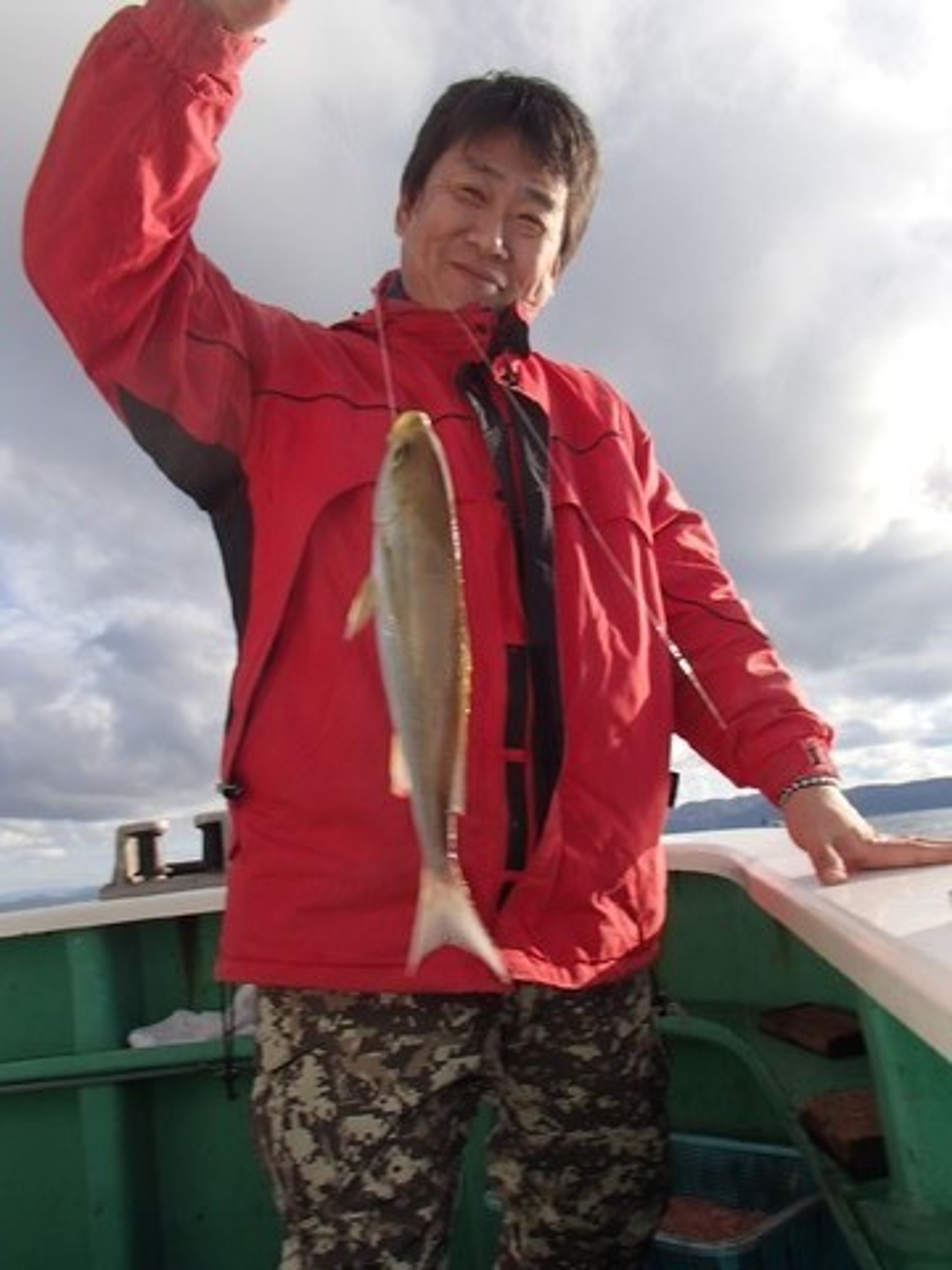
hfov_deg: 49.7
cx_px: 476
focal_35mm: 28
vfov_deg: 63.4
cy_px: 635
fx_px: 1027
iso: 100
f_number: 11
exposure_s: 1/100
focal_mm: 5
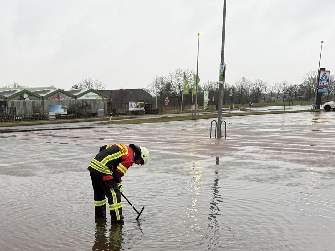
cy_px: 235
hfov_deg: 40.7
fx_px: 435
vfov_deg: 30.5
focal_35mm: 45
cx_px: 79
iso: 200
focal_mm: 6.76
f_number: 1.78
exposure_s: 1/121
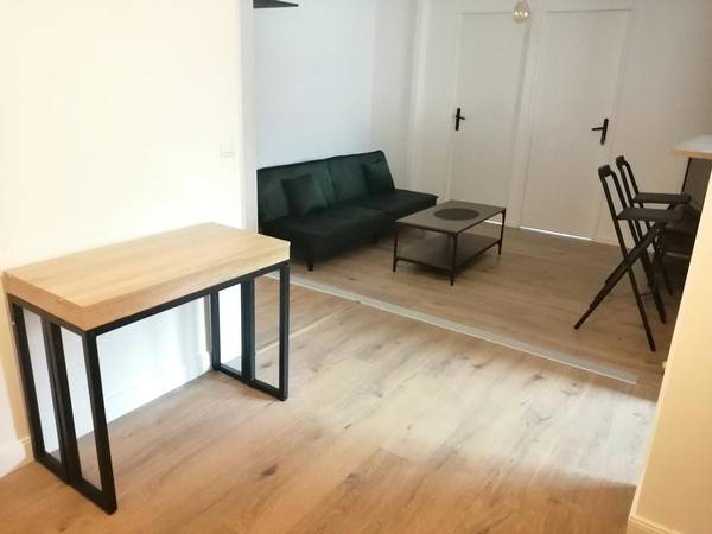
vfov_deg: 53.1
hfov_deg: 67.3
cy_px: 267
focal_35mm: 26
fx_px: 535
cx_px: 356
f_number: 1.8
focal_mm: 3.62
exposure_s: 1/20
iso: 400
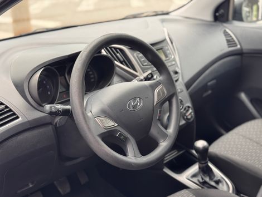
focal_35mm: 48
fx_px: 364
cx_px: 131
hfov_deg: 39.6
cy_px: 98
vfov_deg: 30.3
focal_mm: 6.76
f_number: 1.78
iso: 64
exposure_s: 1/231
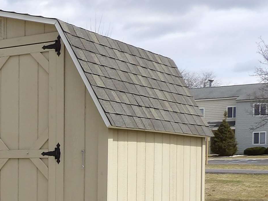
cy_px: 215
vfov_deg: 18.1
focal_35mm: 79
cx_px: -30
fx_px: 612
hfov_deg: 23.2
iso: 100
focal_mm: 4.3
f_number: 4.6
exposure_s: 1/832
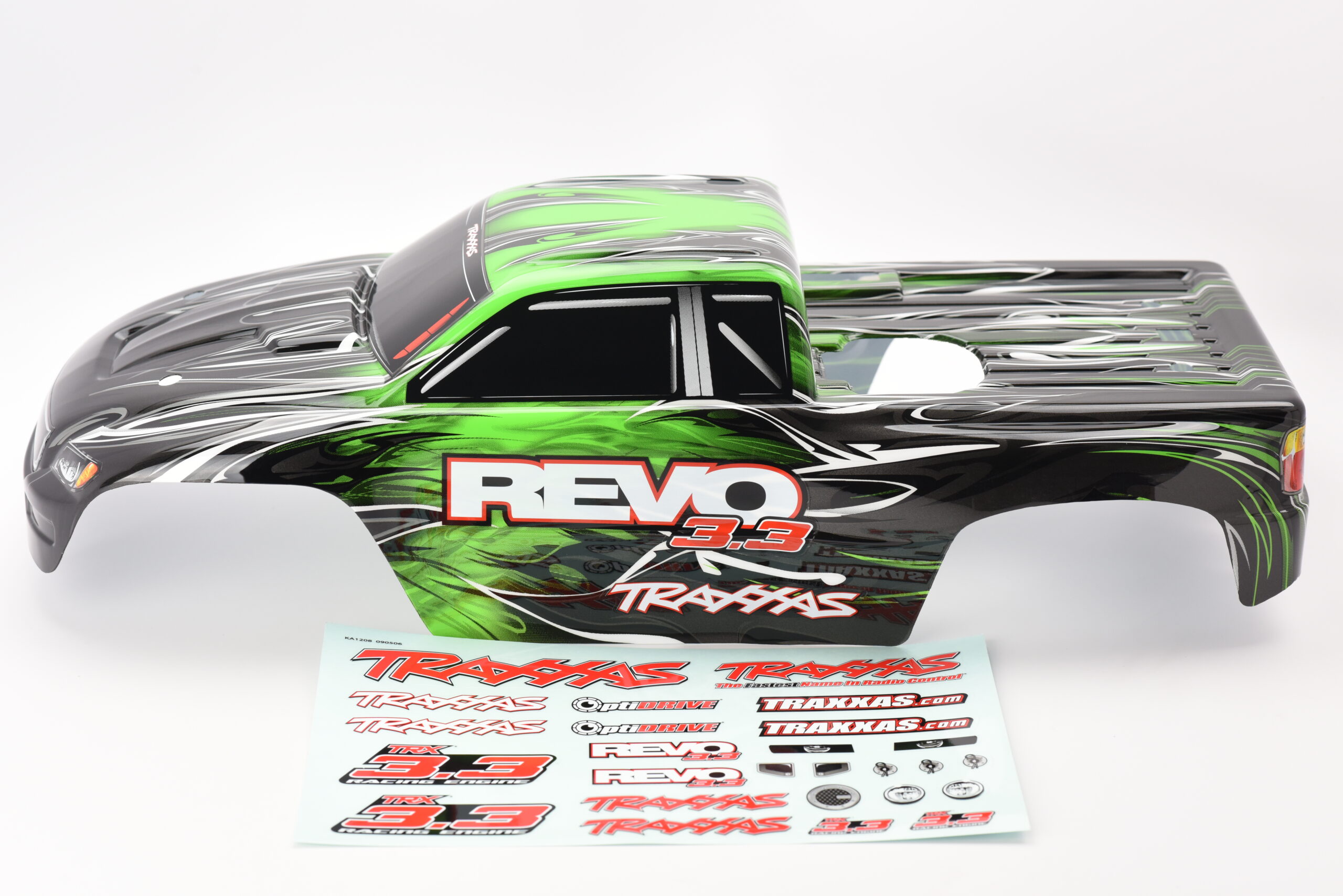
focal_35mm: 85
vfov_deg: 16.1
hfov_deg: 23.9
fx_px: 3172
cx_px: 672
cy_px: 448
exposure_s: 1/100
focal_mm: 85
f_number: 8
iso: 1000
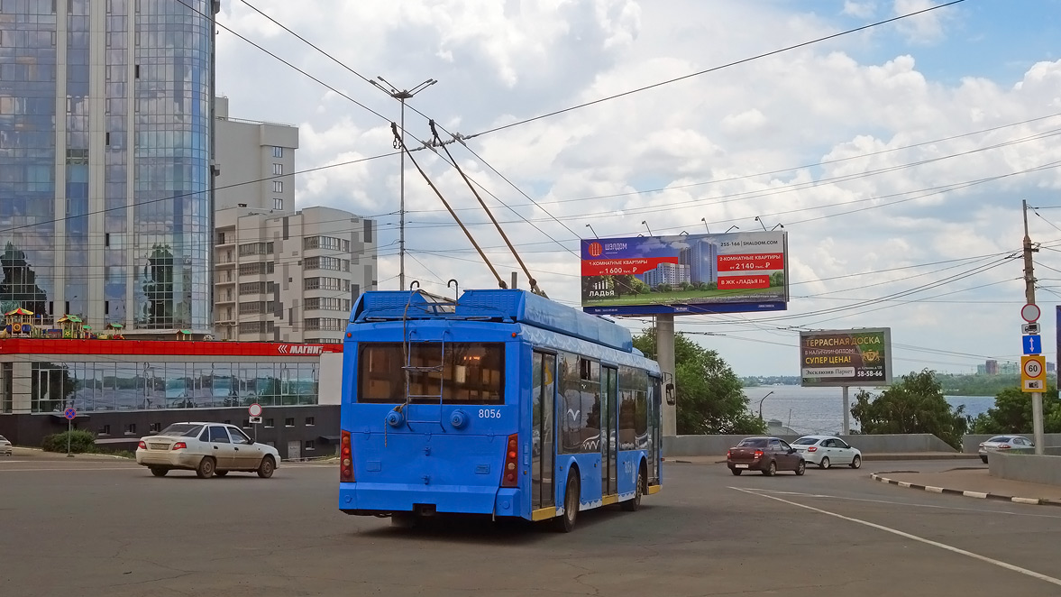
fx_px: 1322
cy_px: 245
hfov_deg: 43.7
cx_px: 526
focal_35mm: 47
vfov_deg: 25.4
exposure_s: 1/500
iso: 125
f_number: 6.3
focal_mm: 16.39
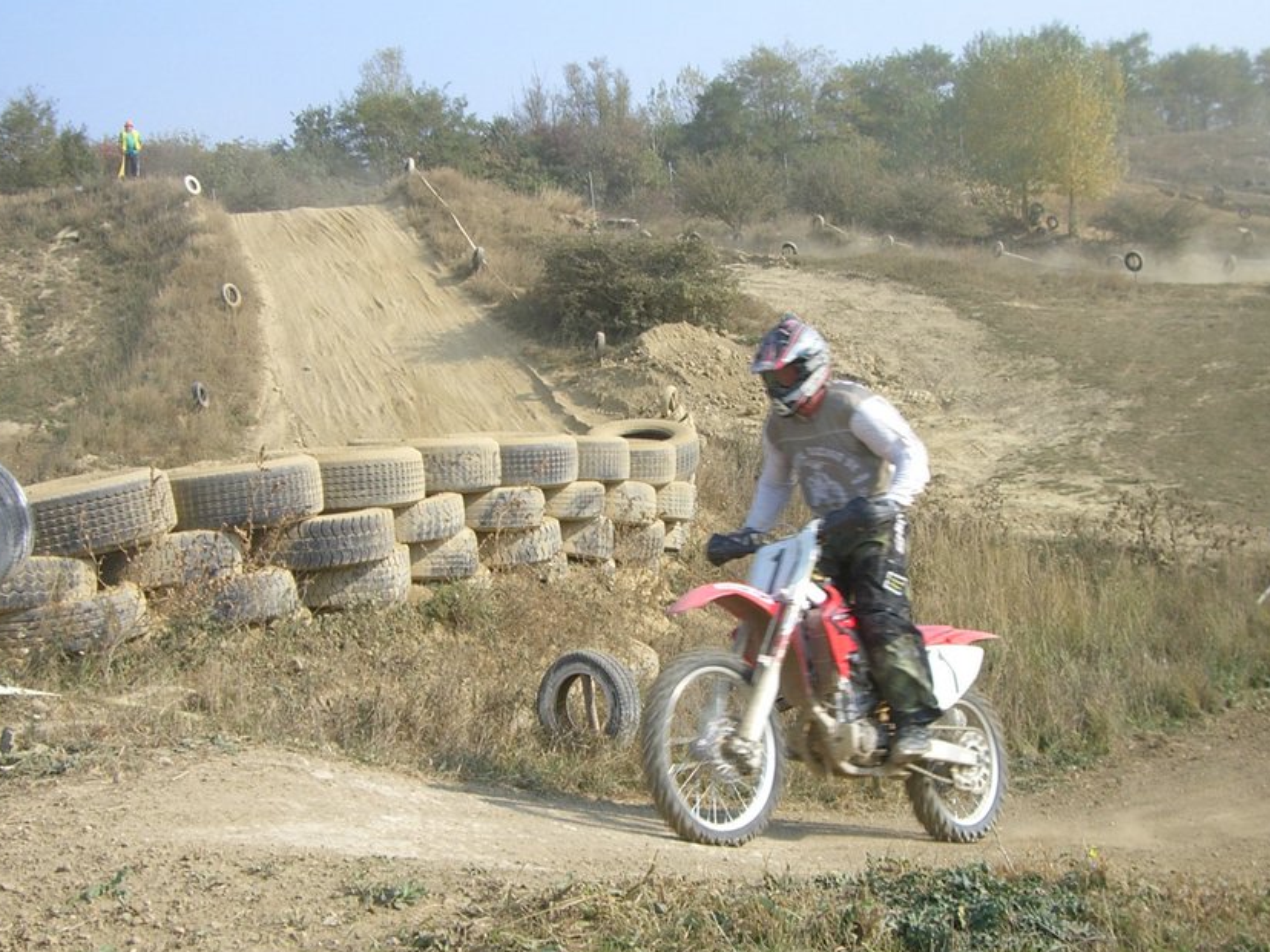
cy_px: 503
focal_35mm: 47
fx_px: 1724
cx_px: 689
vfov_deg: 30.9
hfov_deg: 40.4
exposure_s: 1/400
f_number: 4.3
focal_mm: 6.2
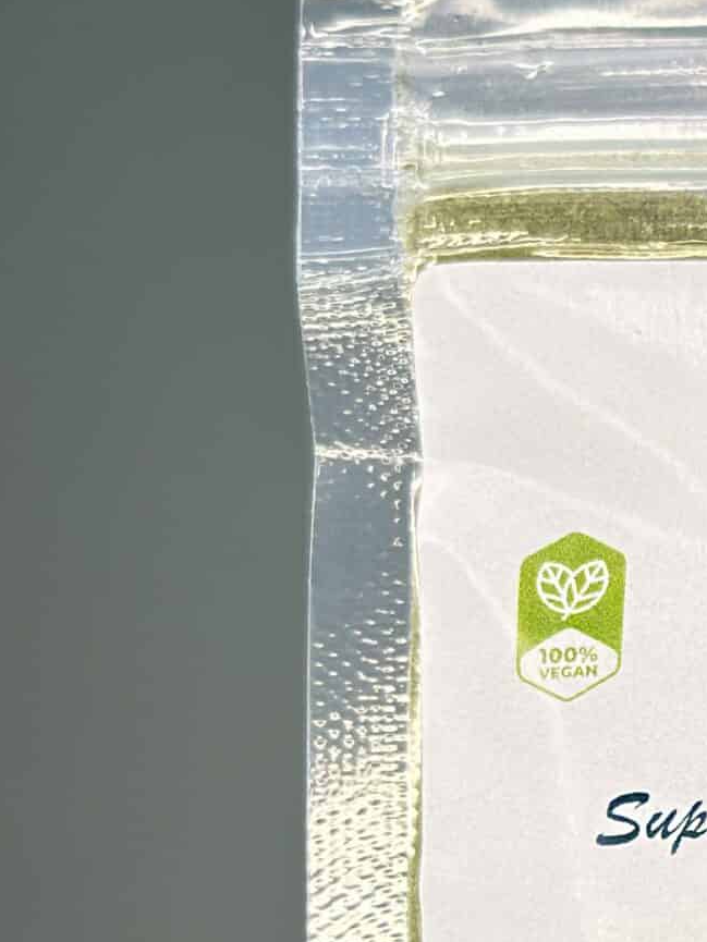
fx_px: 3866
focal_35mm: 142
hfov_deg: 10.2
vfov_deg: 13.7
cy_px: 919
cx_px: 955
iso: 125
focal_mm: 6.86
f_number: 1.78
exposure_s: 1/133
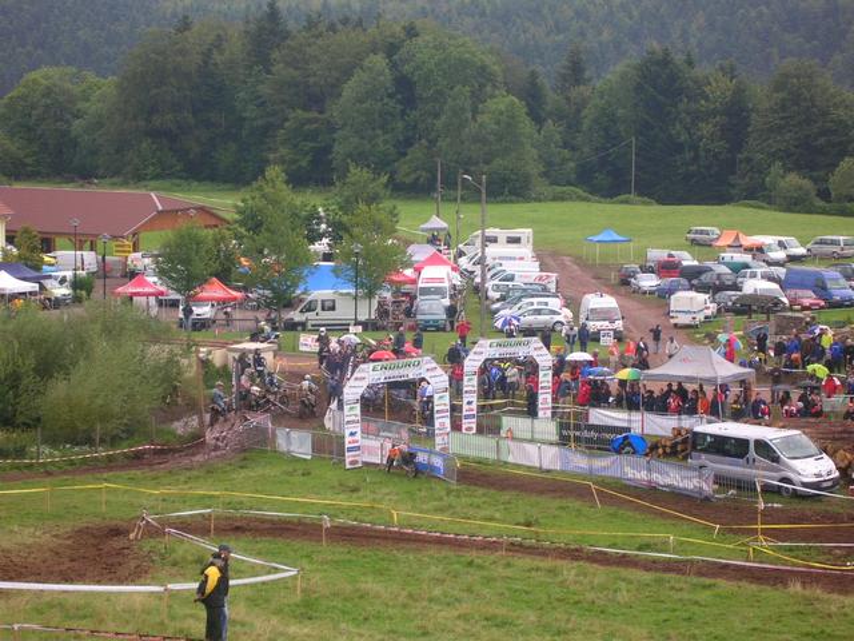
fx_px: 2590
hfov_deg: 18.7
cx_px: 427
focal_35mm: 105
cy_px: 320
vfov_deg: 14.1
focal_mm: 17.4
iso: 50
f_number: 4.9
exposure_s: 1/102
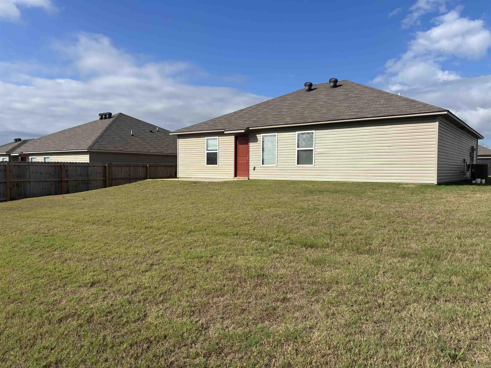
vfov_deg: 53.1
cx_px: 246
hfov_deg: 67.3
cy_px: 184
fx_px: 369
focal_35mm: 26
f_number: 1.6
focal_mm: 5.96
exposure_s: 1/5076
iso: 50
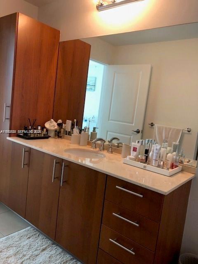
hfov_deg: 49.7
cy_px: 132
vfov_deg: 63.4
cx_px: 99
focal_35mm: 28
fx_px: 214
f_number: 1.8
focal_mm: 4
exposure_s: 1/40
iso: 25
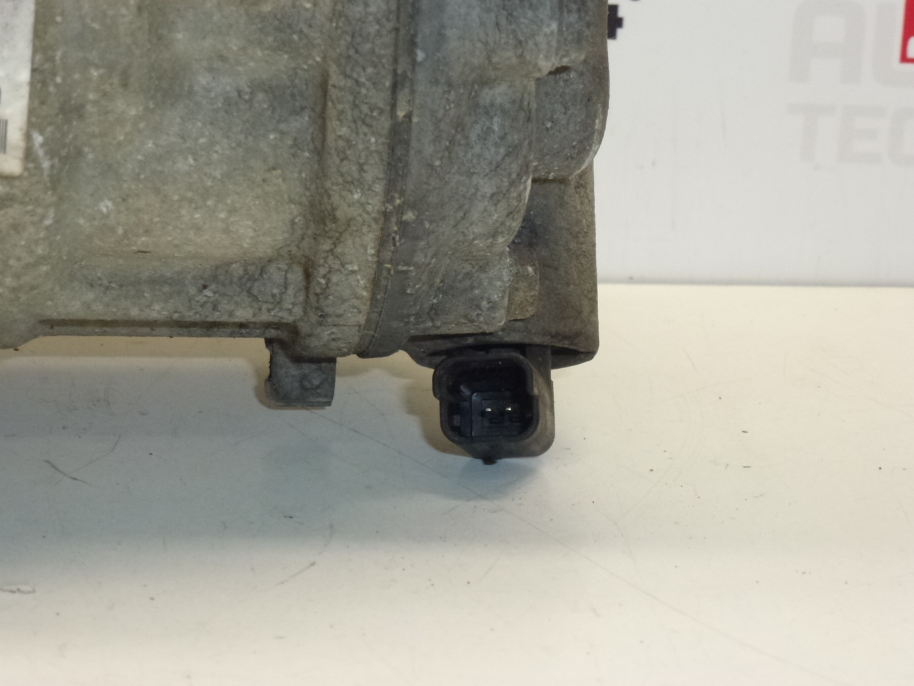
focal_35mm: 73
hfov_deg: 26.7
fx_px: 1927
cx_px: 438
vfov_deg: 20.2
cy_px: 318
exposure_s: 1/125
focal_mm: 11.7
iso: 400
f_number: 4.6
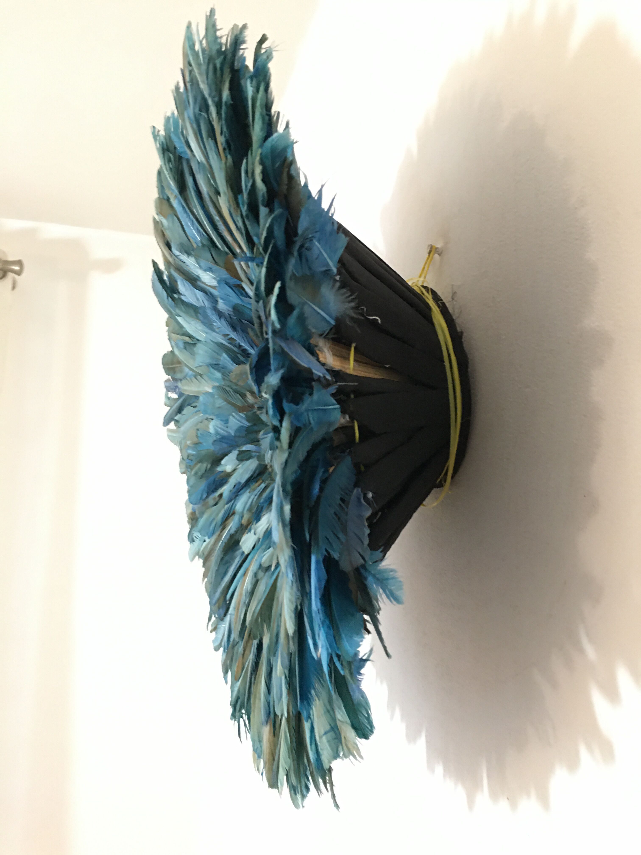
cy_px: 428
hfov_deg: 48.2
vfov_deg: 61.7
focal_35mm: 29
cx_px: 320
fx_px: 716
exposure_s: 1/10
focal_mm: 4.15
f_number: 2.2
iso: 80
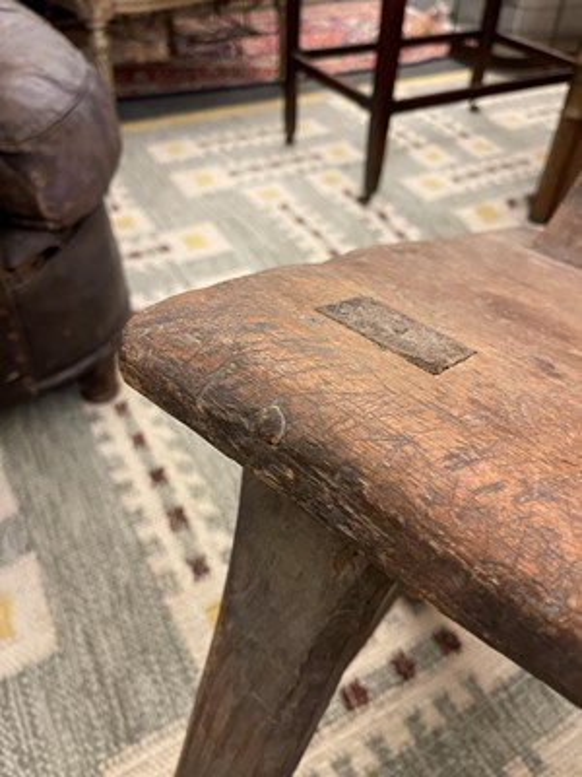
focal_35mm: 25
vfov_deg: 69.4
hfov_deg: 54.9
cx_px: 291
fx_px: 560
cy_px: 388
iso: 400
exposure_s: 1/50
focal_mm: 5.1
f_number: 1.6
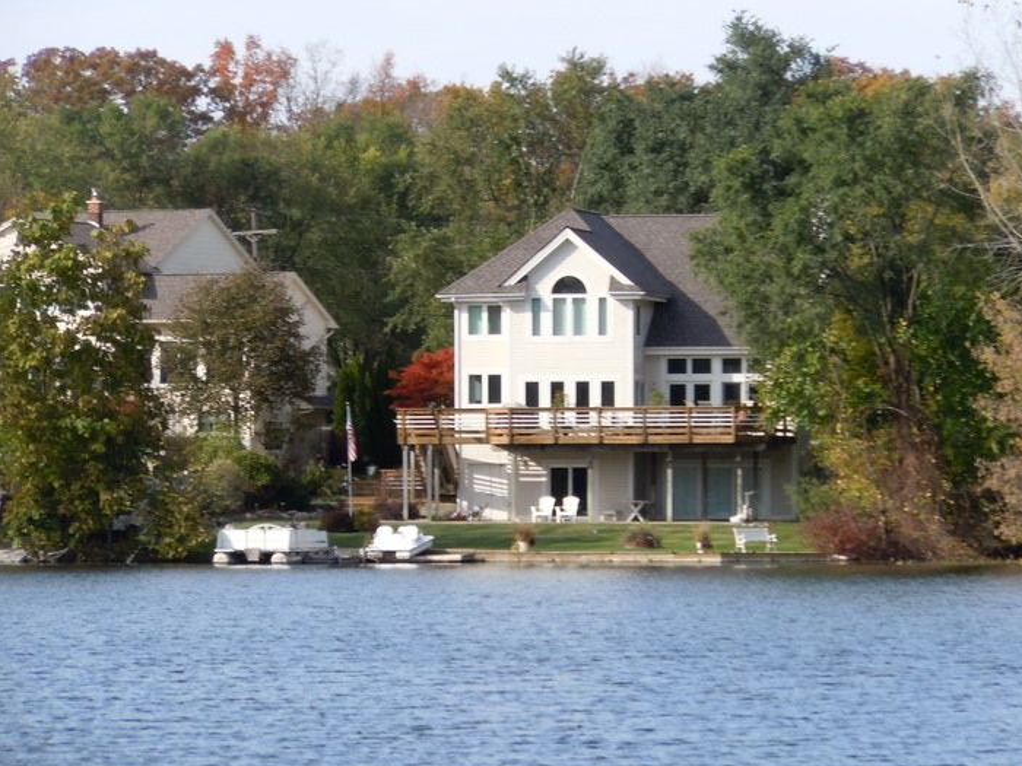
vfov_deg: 6.6
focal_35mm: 224
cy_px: 425
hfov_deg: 8.8
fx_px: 6613
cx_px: 559
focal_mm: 35
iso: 100
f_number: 5.6
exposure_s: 1/250
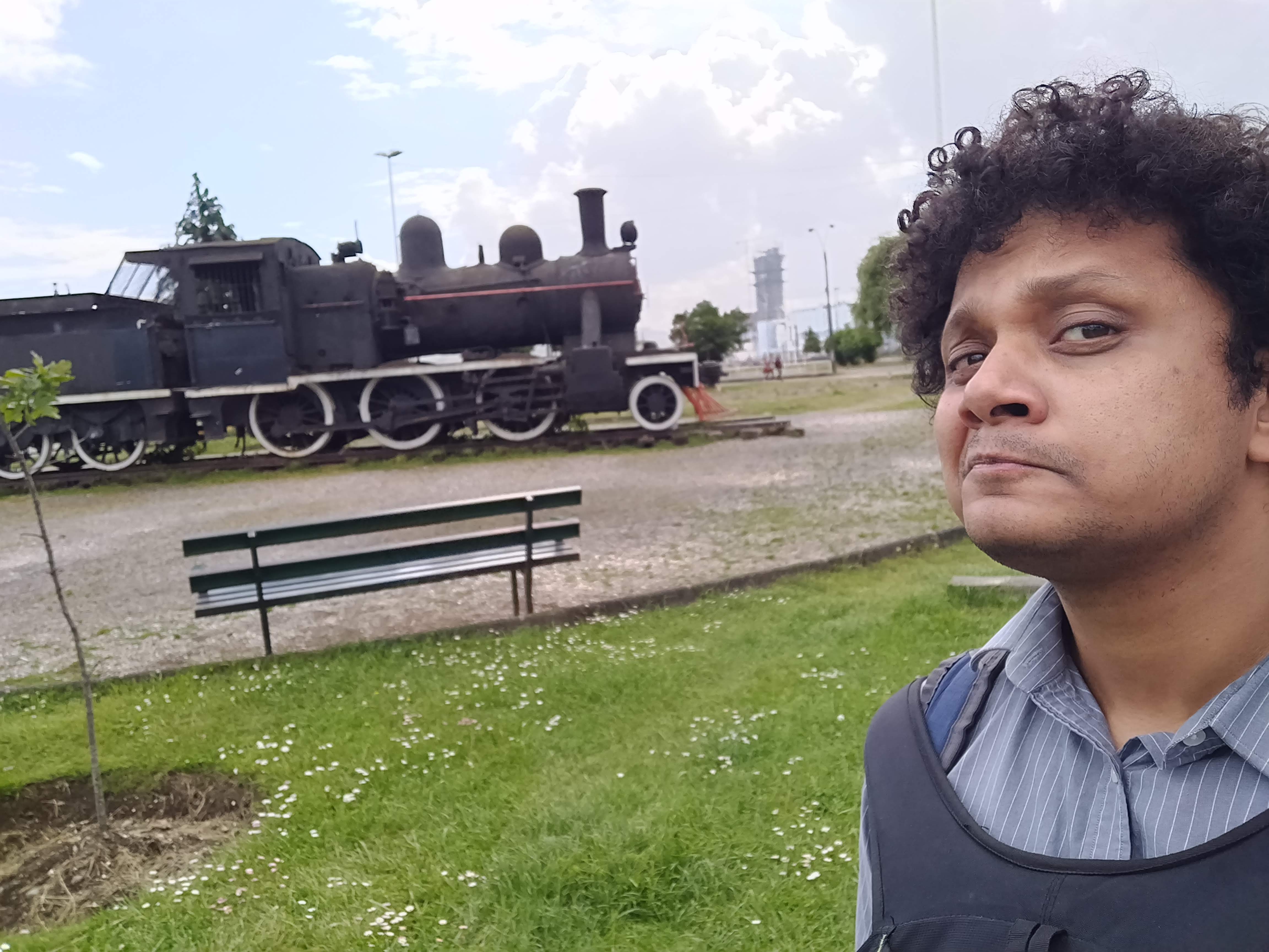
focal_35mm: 20
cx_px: 634
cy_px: 476
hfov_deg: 81.7
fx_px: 733
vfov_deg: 66.0
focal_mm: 3.52
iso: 125
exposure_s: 1/730
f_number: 2
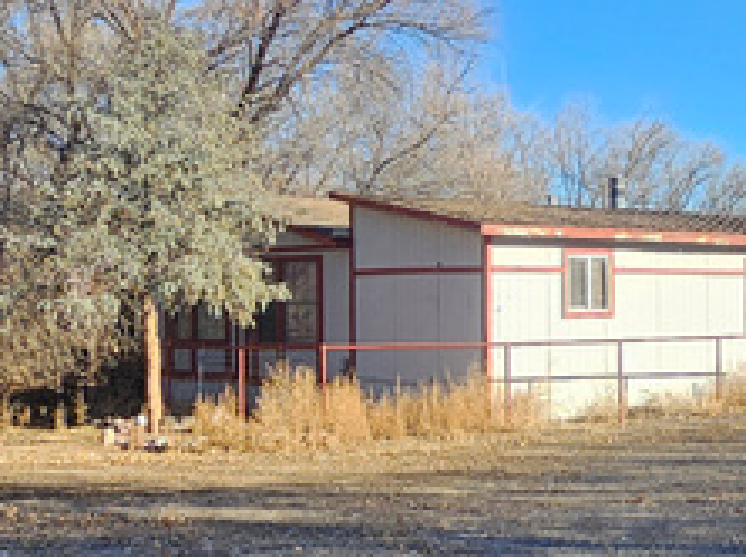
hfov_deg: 31.1
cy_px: 315
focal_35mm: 60
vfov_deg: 24.4
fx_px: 1292
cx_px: 628
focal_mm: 2.2
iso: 50
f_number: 2.2
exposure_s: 1/1064
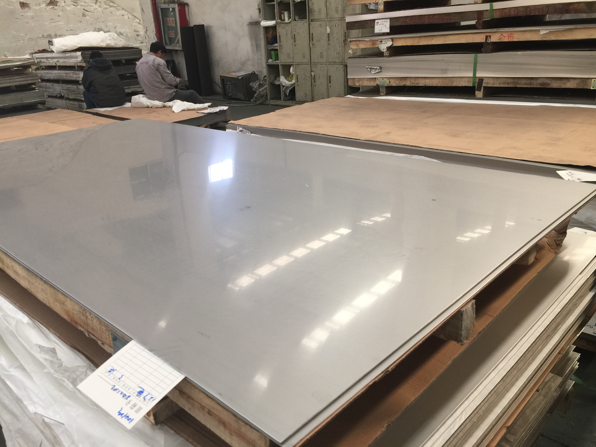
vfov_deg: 48.2
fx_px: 499
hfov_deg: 61.7
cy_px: 224
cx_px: 298
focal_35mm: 29
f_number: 2.2
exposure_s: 1/33
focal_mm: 4.15
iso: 50
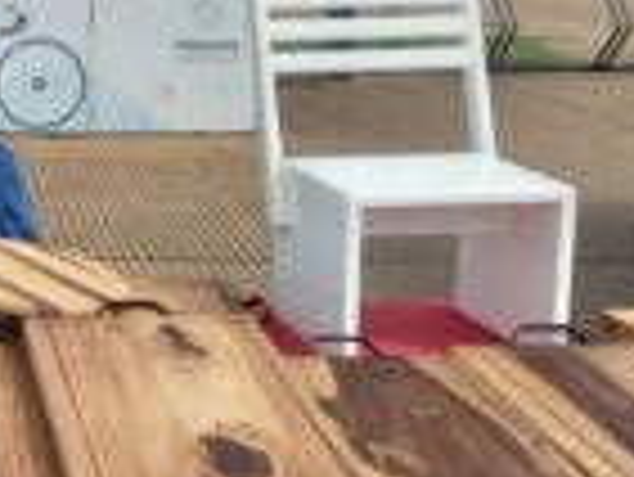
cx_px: -166
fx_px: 1301
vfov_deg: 20.5
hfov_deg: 24.3
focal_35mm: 71
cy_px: 86
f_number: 2
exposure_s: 1/633
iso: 25
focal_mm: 4.6
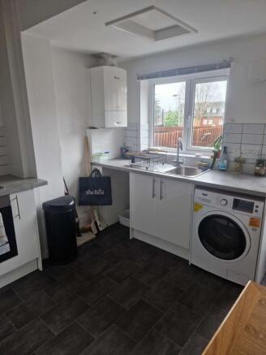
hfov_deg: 58.9
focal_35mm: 23
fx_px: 236
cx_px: 133
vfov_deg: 73.9
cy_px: 178
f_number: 1.8
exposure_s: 1/100
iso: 400
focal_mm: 5.4
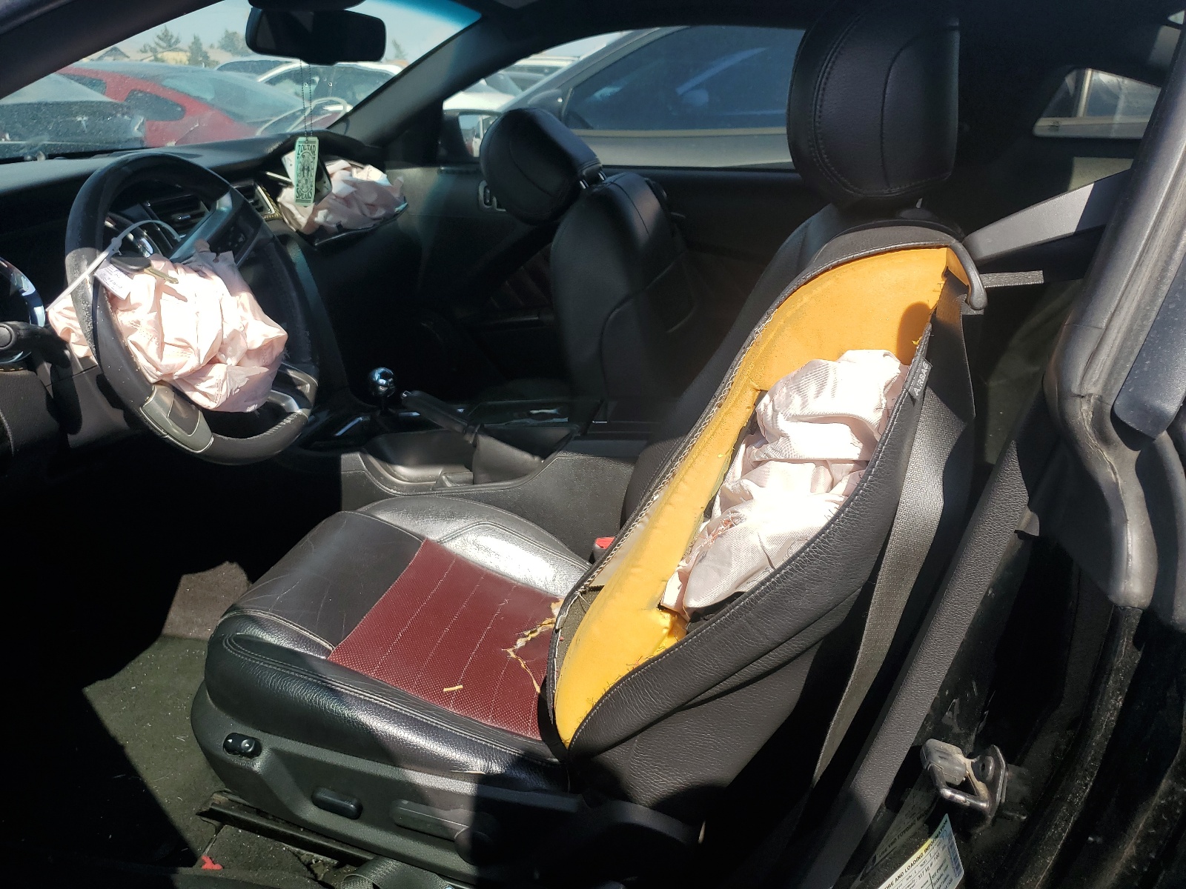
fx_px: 891
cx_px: 593
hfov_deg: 67.3
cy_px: 444
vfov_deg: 53.1
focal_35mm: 26
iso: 50
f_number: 1.5
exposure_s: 1/2500
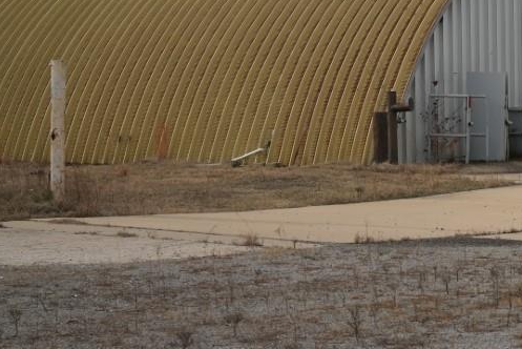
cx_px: 796
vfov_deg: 12.0
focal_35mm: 114
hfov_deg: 16.3
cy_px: 143
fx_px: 1654
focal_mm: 35
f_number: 5.6
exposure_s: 1/2000
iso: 400
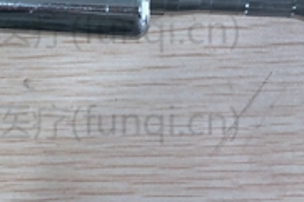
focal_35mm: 96
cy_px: -145
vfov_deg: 13.0
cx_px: -73
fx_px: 810
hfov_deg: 19.8
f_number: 1.8
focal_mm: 3.99
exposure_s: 1/17
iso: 40
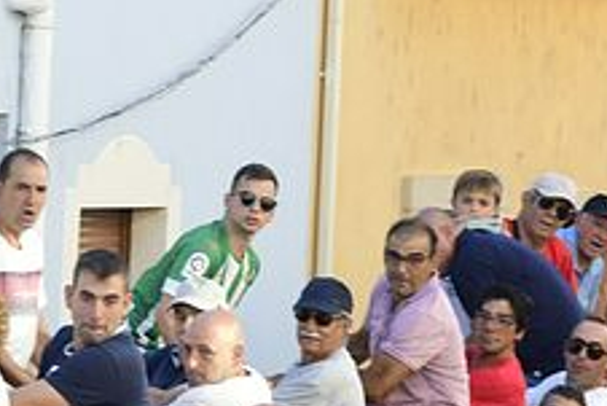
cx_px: 3
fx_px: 8048
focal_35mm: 477
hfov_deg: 4.3
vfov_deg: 2.9
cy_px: 626
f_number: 4
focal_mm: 120
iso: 400
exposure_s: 1/400
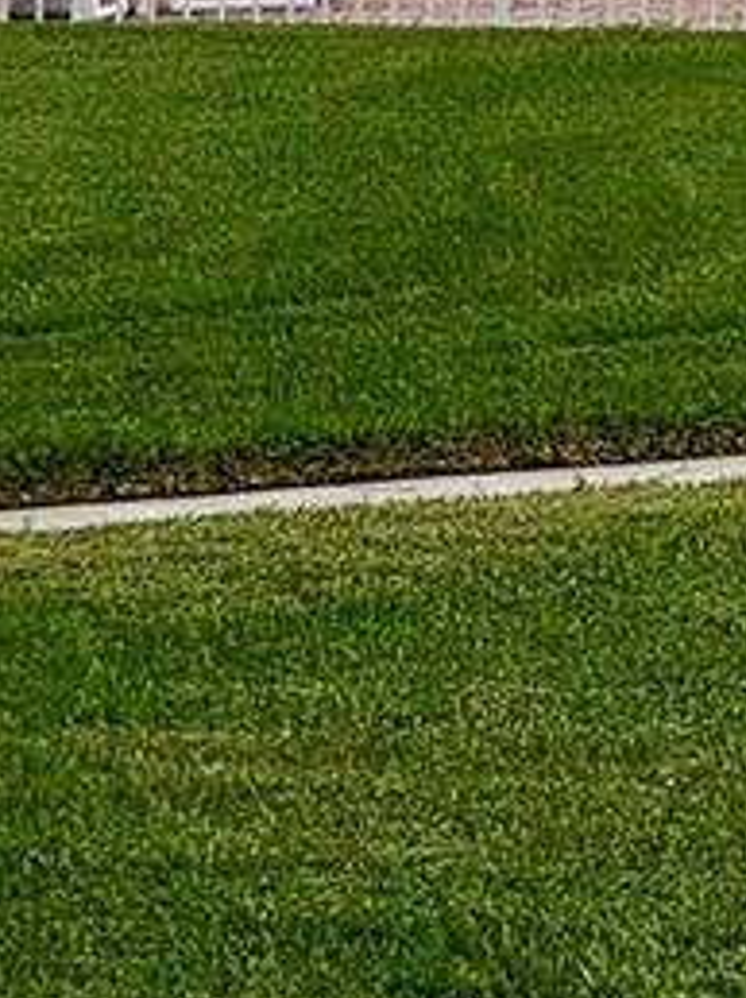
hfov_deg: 2.6
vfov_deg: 3.5
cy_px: -1238
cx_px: 1662
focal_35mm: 559
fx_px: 16089
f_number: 2.8
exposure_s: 1/2024
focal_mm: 15.66
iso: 50
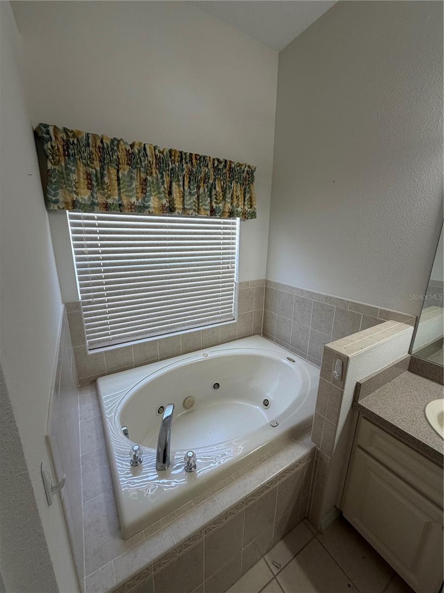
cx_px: 222
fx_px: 239
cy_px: 296
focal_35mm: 14
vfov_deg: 102.1
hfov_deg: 85.7
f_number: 2.2
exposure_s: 1/120
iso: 200
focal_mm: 2.22
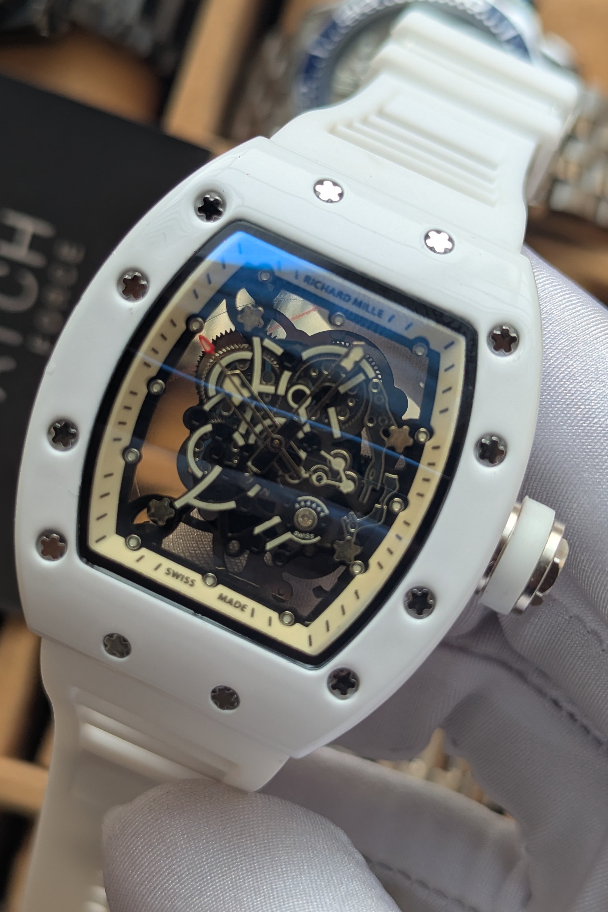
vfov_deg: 31.9
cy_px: 454
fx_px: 1596
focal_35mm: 63
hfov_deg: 21.6
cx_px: 270
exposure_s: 1/326
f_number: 1.85
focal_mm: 6.81
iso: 45
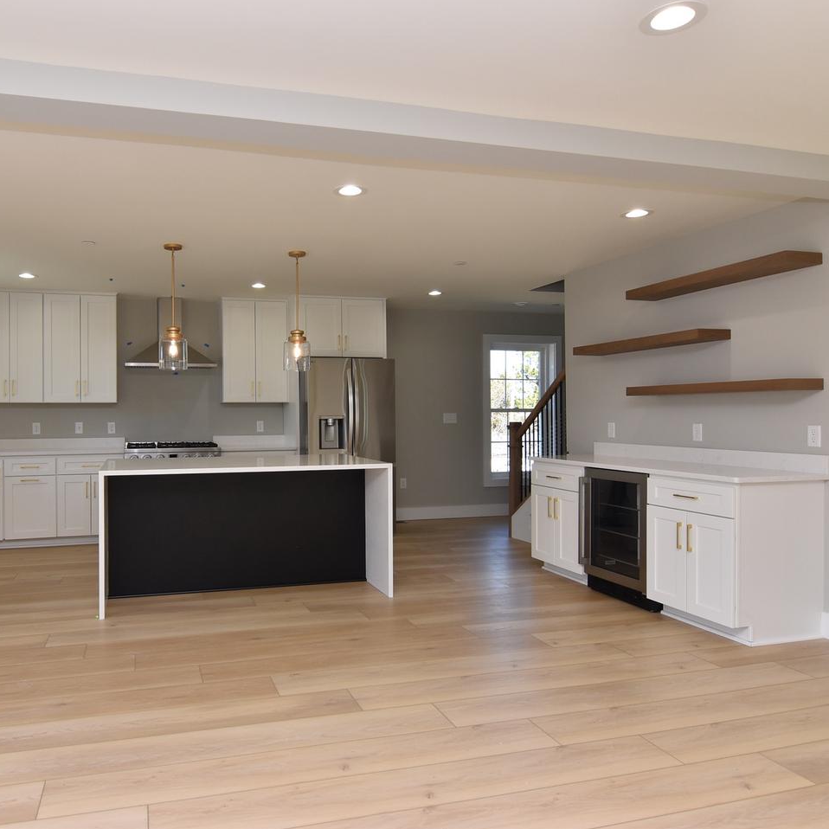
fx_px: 623
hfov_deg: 65.9
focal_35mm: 23
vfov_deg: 67.3
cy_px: 414
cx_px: 296
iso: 400
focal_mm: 12
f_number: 9
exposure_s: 1/100
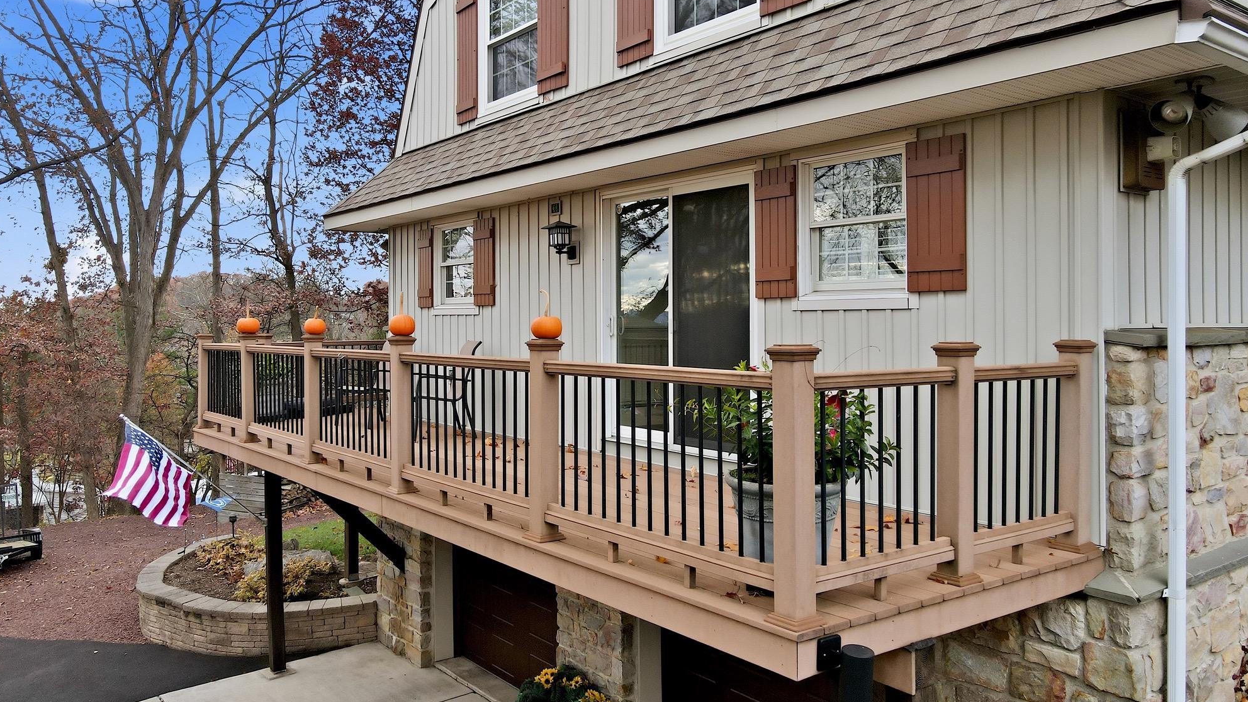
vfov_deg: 42.9
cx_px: 608
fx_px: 894
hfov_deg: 69.8
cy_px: 323
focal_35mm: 27
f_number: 2.8
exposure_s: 1/80
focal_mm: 4.5
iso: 100
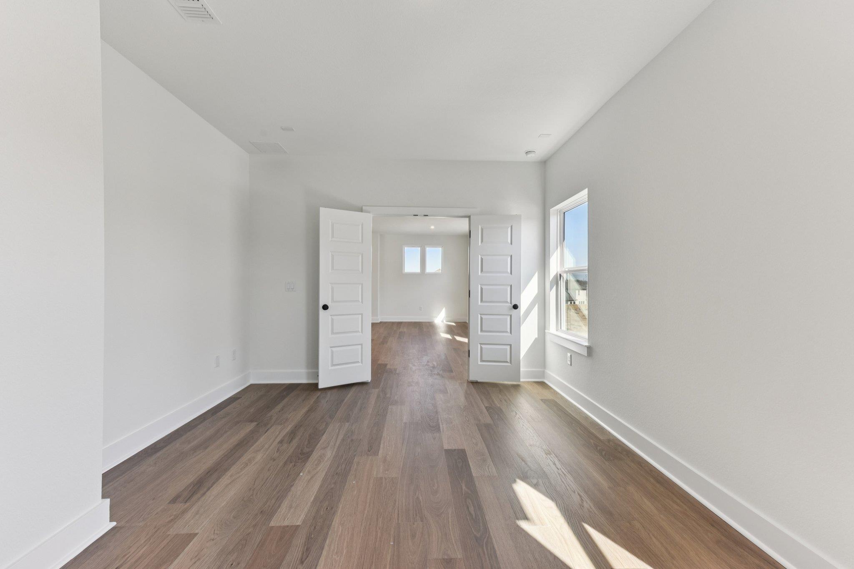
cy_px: 284
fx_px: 332
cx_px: 427
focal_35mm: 14
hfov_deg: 104.2
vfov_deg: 81.2
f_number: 8
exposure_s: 1/100
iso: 400
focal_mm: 14
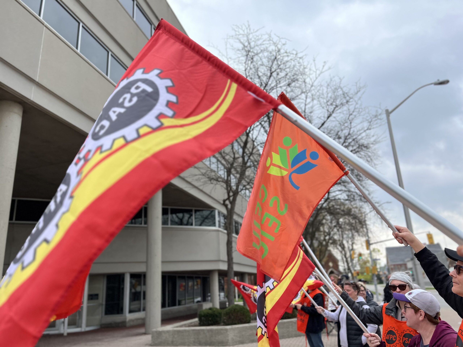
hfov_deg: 67.3
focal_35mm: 26
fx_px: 348
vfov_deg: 53.1
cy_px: 174
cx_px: 232
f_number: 1.6
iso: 50
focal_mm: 5.1
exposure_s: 1/1672
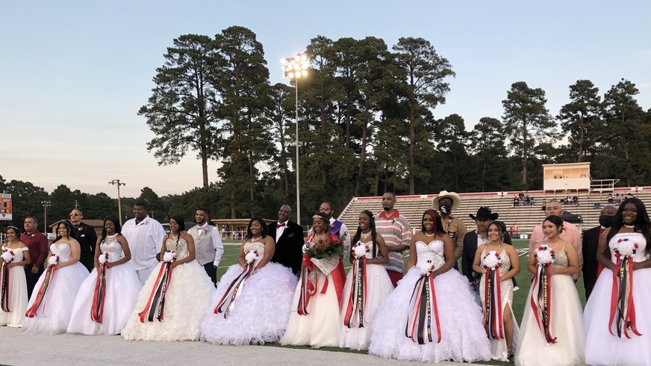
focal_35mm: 35
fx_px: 604
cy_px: 265
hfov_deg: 56.6
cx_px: 324
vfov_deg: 33.2
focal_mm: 3.99
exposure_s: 1/120
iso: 25
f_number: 1.8
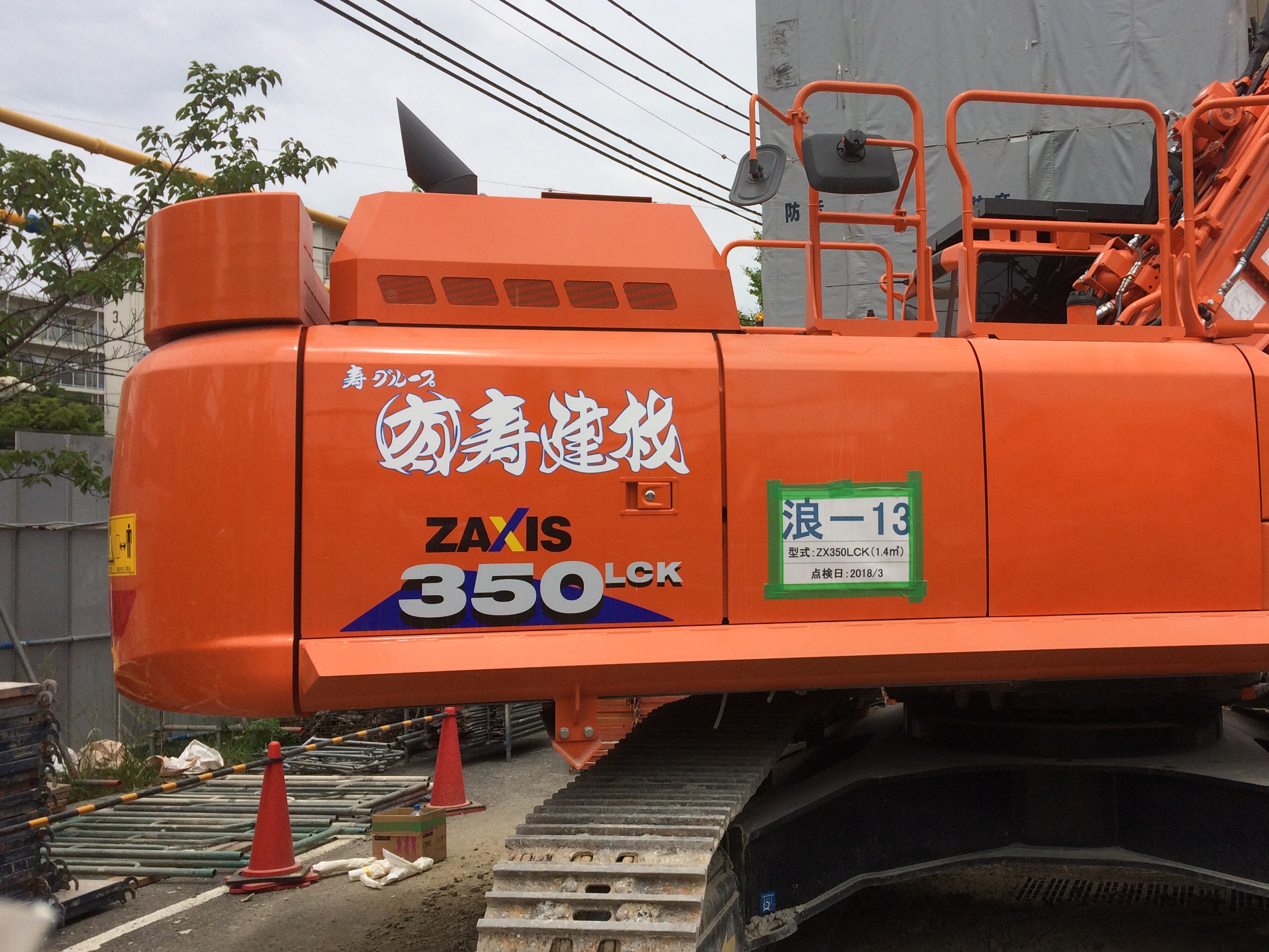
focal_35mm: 37
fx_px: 1357
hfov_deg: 49.6
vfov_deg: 38.7
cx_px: 801
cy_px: 450
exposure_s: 1/2933
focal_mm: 4.15
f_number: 2.2
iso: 32
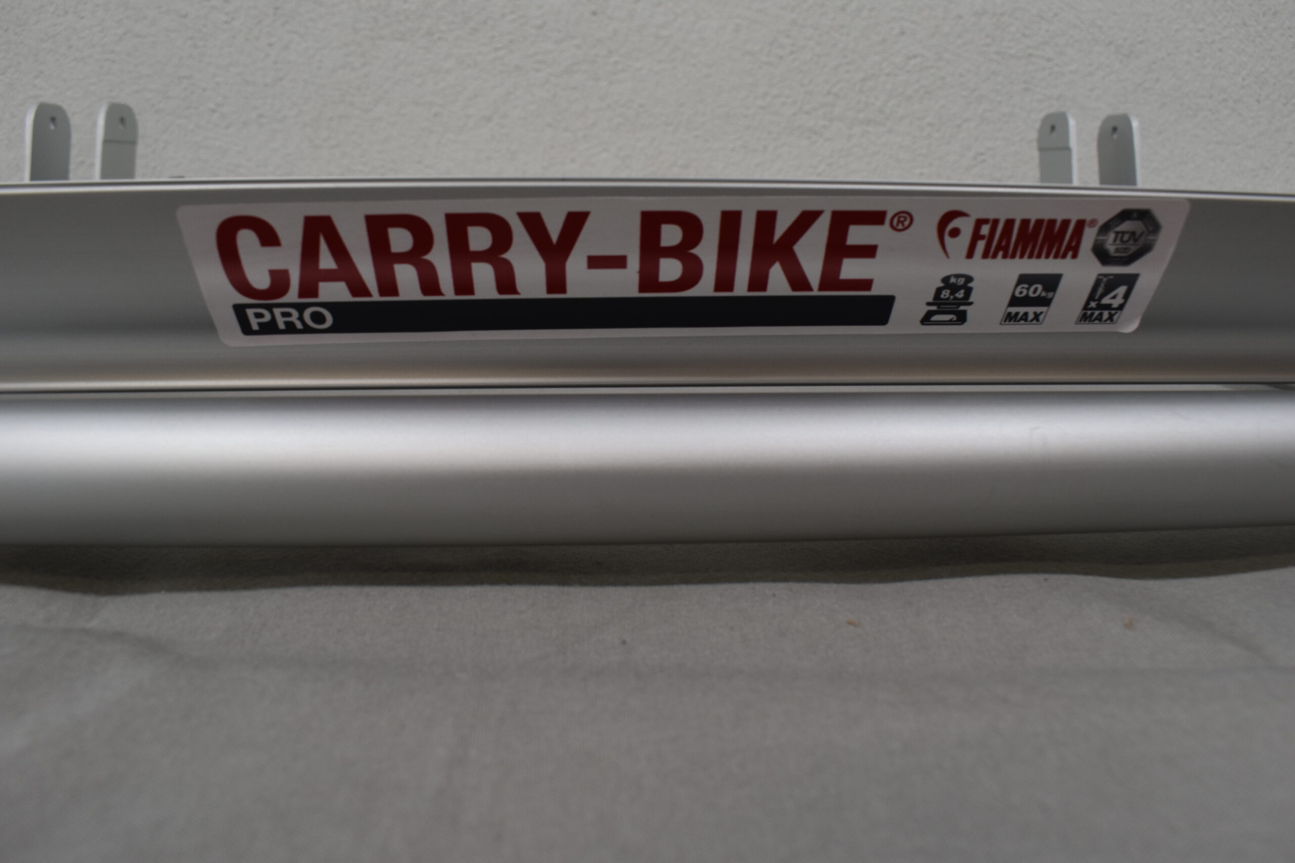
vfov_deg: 47.9
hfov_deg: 67.4
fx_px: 971
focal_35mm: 27
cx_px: 648
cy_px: 432
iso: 360
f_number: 8
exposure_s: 1/60
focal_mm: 18
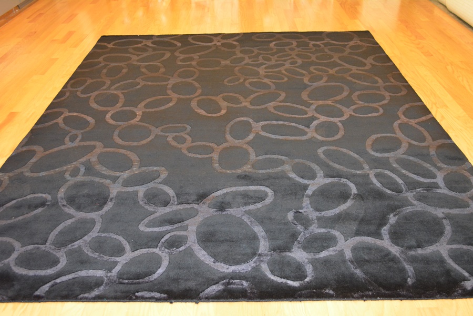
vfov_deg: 40.0
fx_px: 434
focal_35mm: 33
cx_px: 236
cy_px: 158
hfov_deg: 57.2
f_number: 4
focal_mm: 22
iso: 2000
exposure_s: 1/60
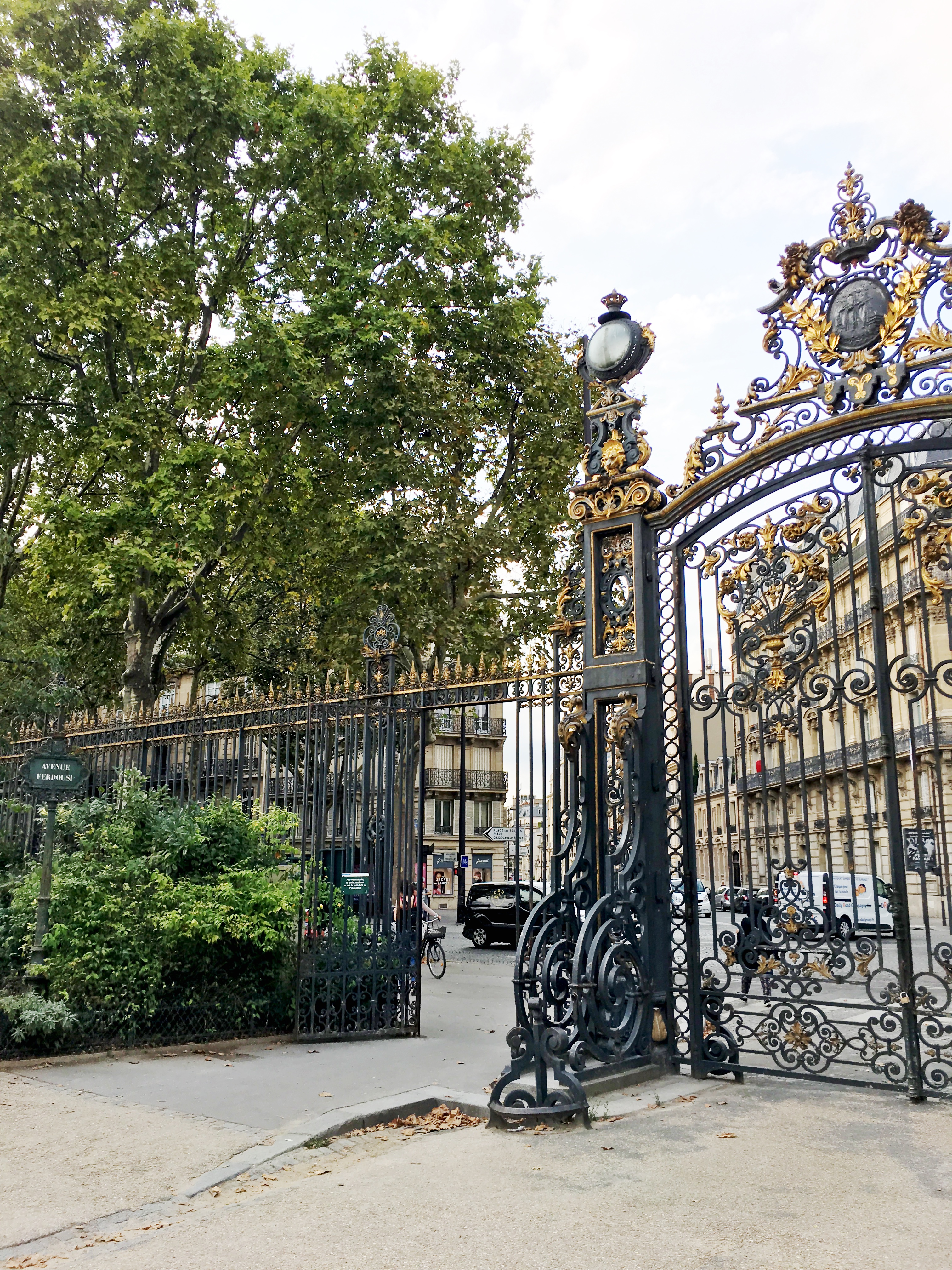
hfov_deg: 48.2
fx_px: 1063
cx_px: 476
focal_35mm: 29
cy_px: 635
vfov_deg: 61.7
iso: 25
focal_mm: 4.15
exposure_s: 1/1068
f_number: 2.2
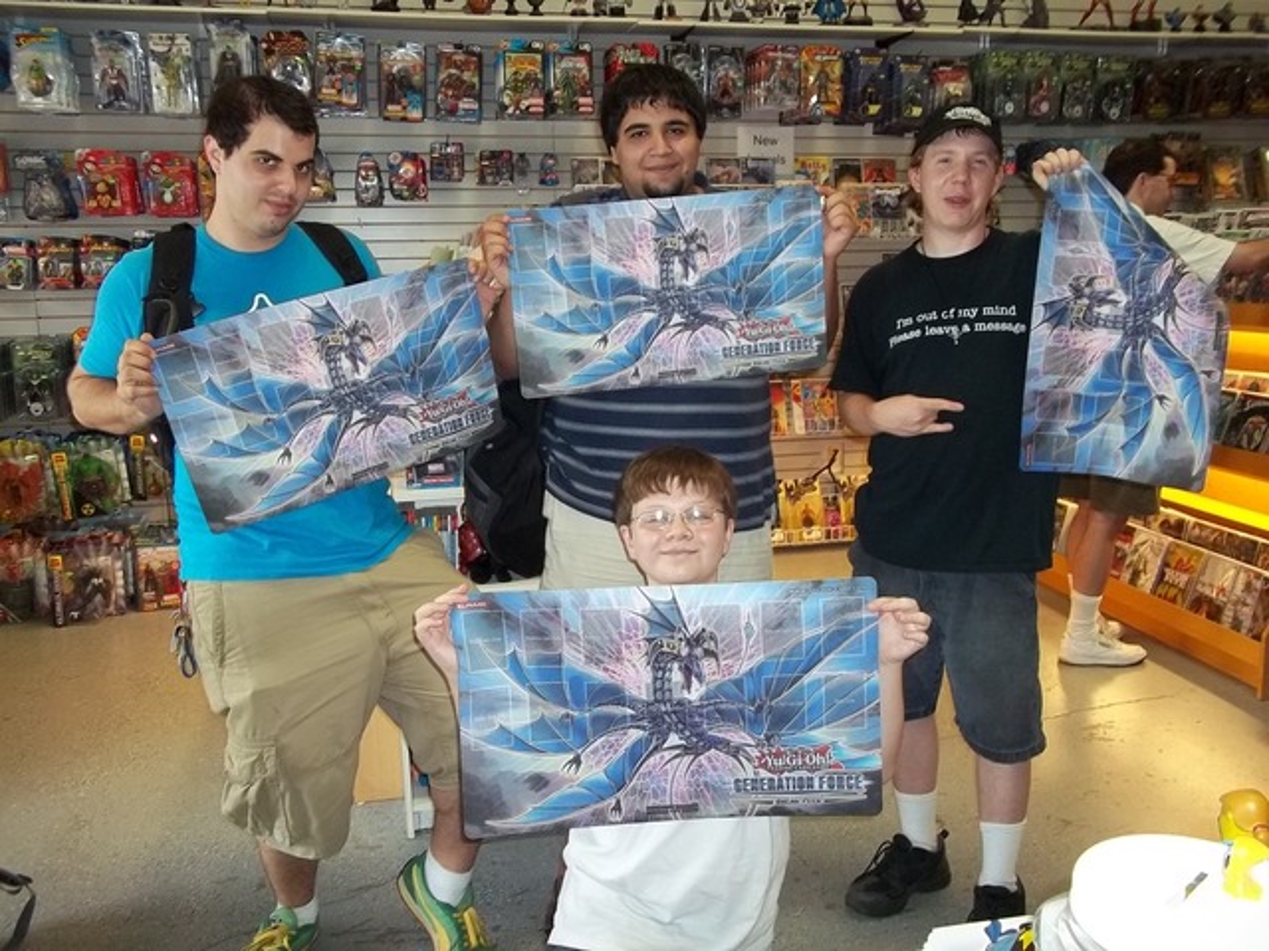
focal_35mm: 32
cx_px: 634
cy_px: 476
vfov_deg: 44.2
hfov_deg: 56.8
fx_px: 1173
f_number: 2.9
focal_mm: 5.7
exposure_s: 1/30
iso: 160
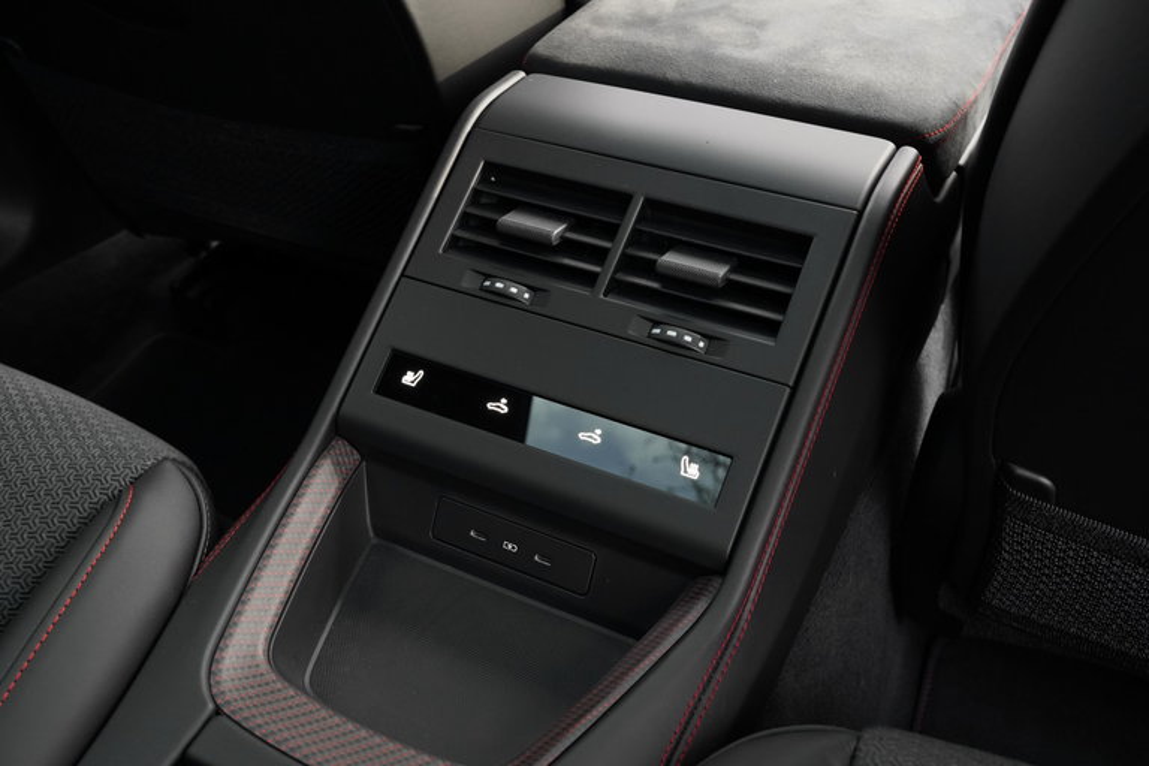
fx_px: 1053
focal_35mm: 33
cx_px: 574
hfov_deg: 57.2
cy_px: 383
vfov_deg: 40.0
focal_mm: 33
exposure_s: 1/40
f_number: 9
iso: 4000
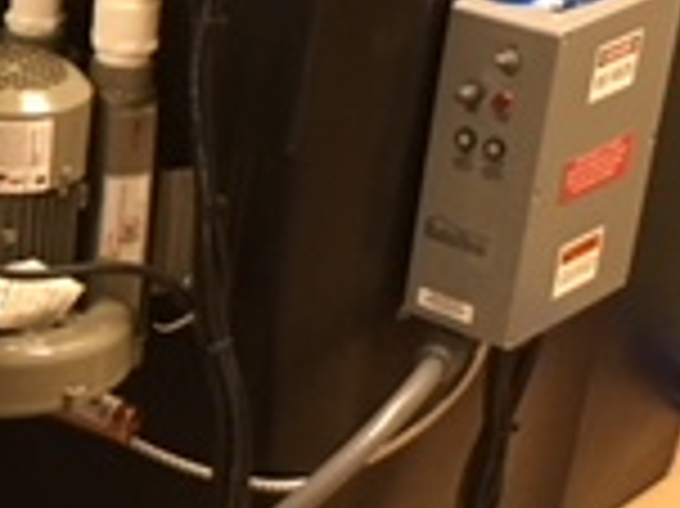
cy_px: 396
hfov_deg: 15.1
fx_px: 2414
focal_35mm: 123
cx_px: -261
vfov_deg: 12.0
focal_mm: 4.15
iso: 200
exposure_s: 1/17
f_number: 2.2
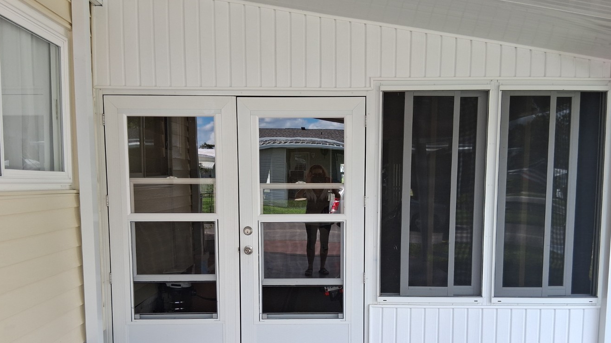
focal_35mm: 31
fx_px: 502
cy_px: 230
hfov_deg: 62.6
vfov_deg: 37.3
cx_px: 316
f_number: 1.8
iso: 25
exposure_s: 1/120
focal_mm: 3.98
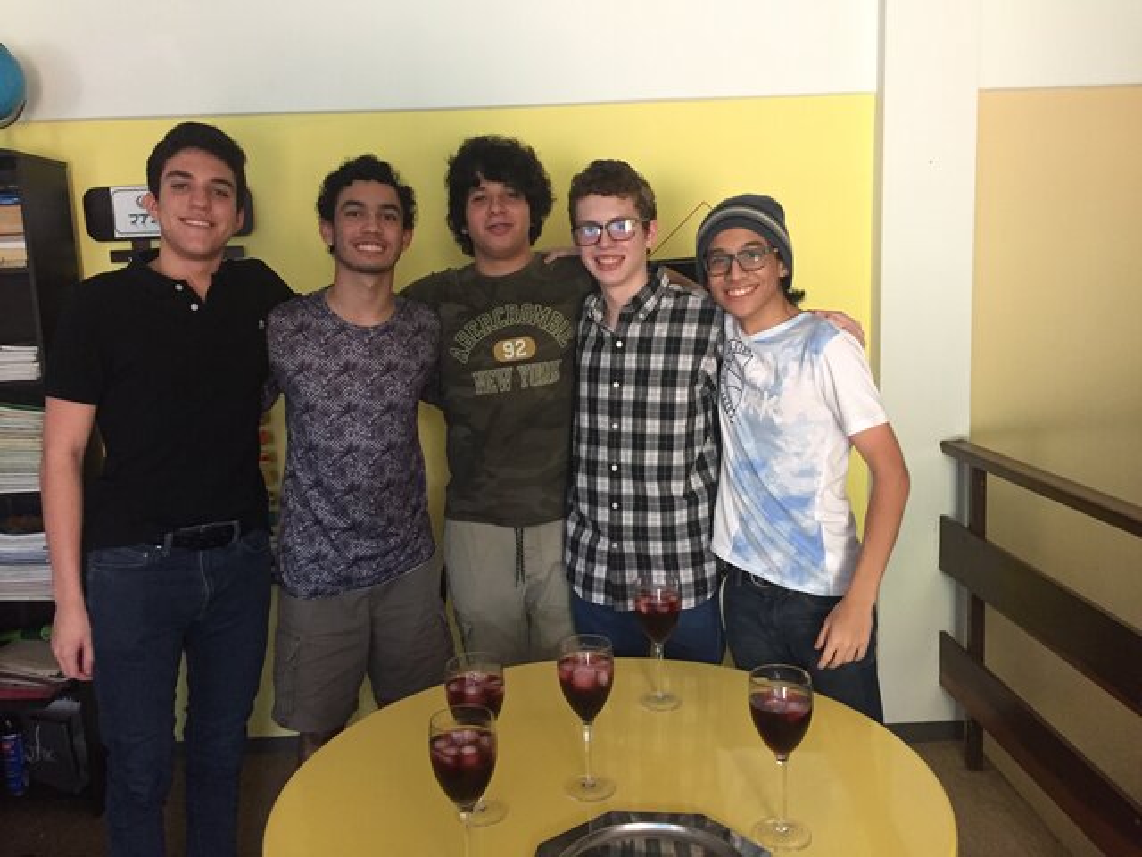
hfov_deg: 61.7
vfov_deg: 48.2
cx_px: 571
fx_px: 957
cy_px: 428
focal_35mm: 29
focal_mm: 4.15
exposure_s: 1/30
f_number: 2.2
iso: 200
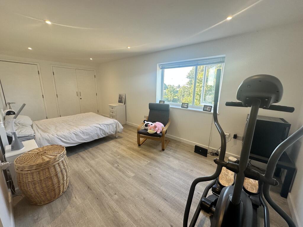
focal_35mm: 14
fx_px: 123
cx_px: 152
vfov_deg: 85.7
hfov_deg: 102.1
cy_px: 114
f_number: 2.2
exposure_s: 1/99
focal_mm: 2.22
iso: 64
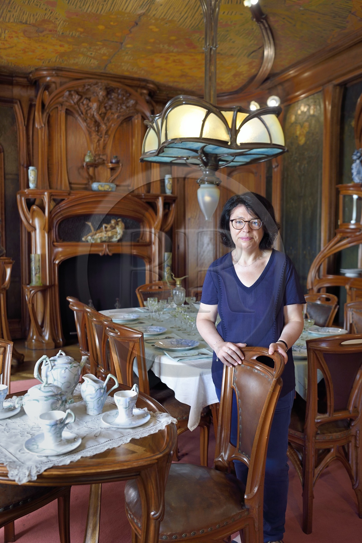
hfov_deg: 38.9
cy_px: 272
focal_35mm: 34
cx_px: 181
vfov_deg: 55.8
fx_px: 513
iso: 800
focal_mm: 34
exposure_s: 1/30
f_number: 3.5
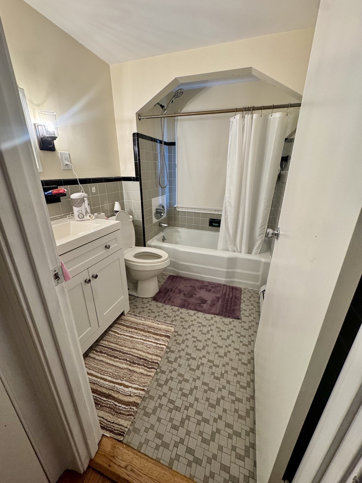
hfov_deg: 85.7
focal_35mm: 14
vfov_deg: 102.1
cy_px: 242
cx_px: 181
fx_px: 195
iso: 200
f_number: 2.2
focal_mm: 2.22
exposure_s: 1/60
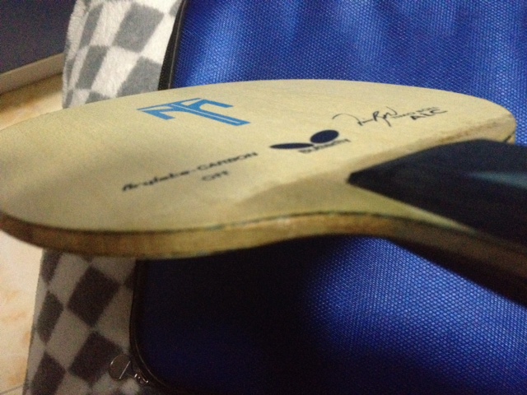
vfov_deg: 40.7
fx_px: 533
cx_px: 264
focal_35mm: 35
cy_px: 198
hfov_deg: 52.6
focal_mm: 4.28
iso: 800
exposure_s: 1/17
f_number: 2.4
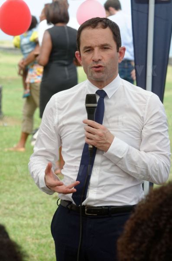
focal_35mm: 202
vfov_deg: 10.2
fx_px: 1459
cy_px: 130
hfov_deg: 6.7
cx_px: 86
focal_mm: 135
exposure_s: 1/320
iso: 400
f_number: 8
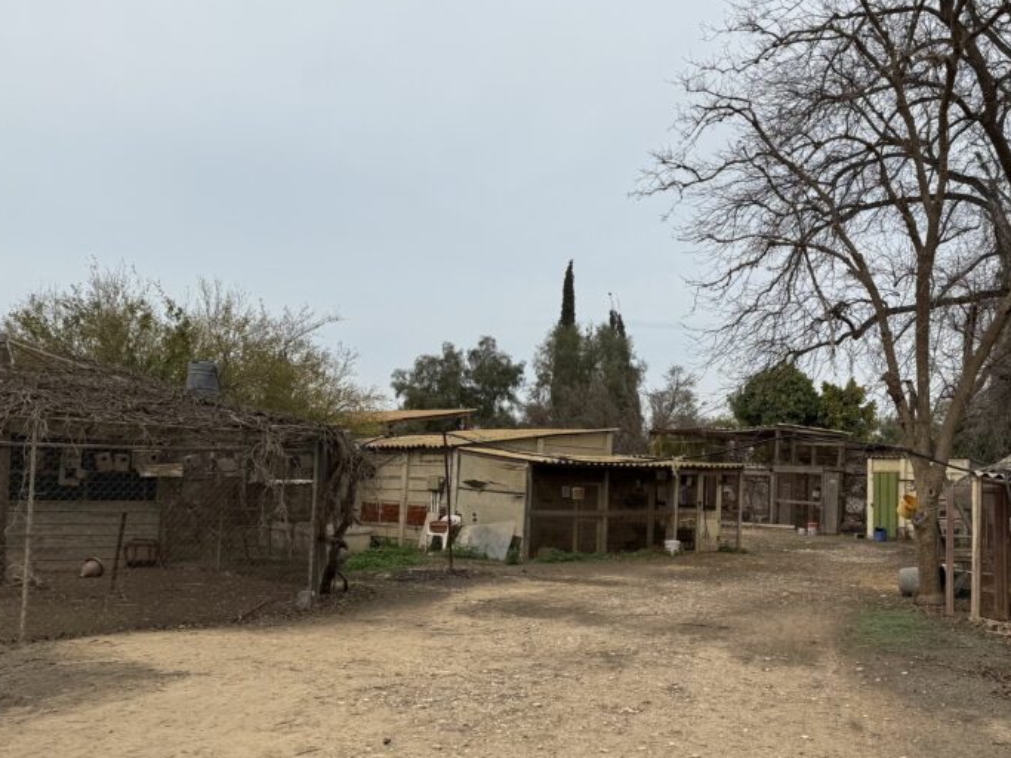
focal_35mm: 36
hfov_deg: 50.5
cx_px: 669
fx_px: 1051
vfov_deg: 39.6
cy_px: 434
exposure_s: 1/6173
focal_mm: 6.76
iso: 80
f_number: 1.78
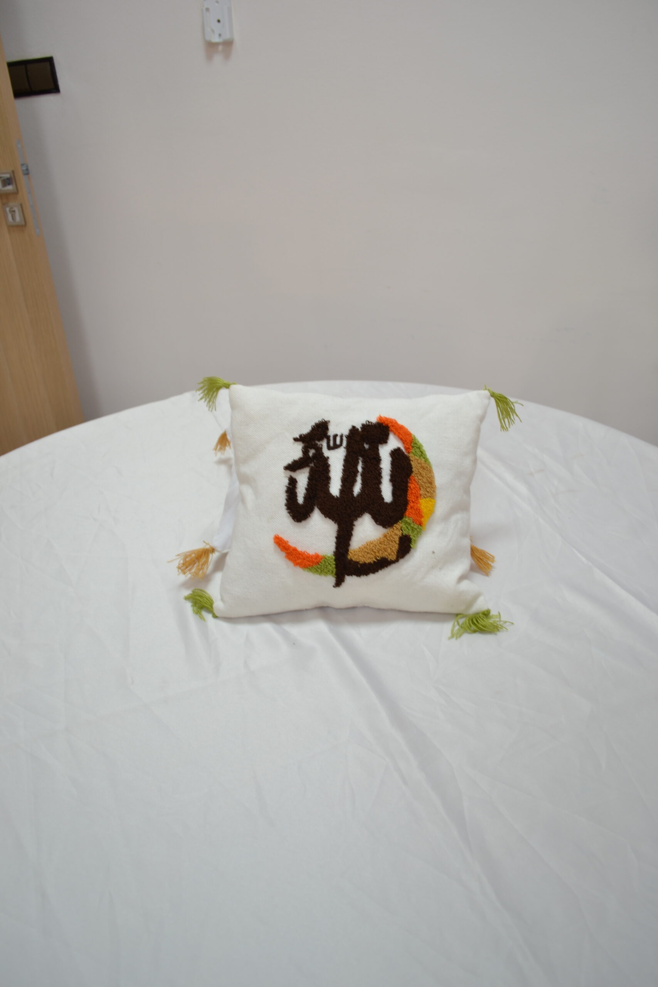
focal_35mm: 27
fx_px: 740
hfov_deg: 47.9
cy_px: 494
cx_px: 329
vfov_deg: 67.4
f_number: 3.5
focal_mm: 18
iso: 100
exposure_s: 1/15
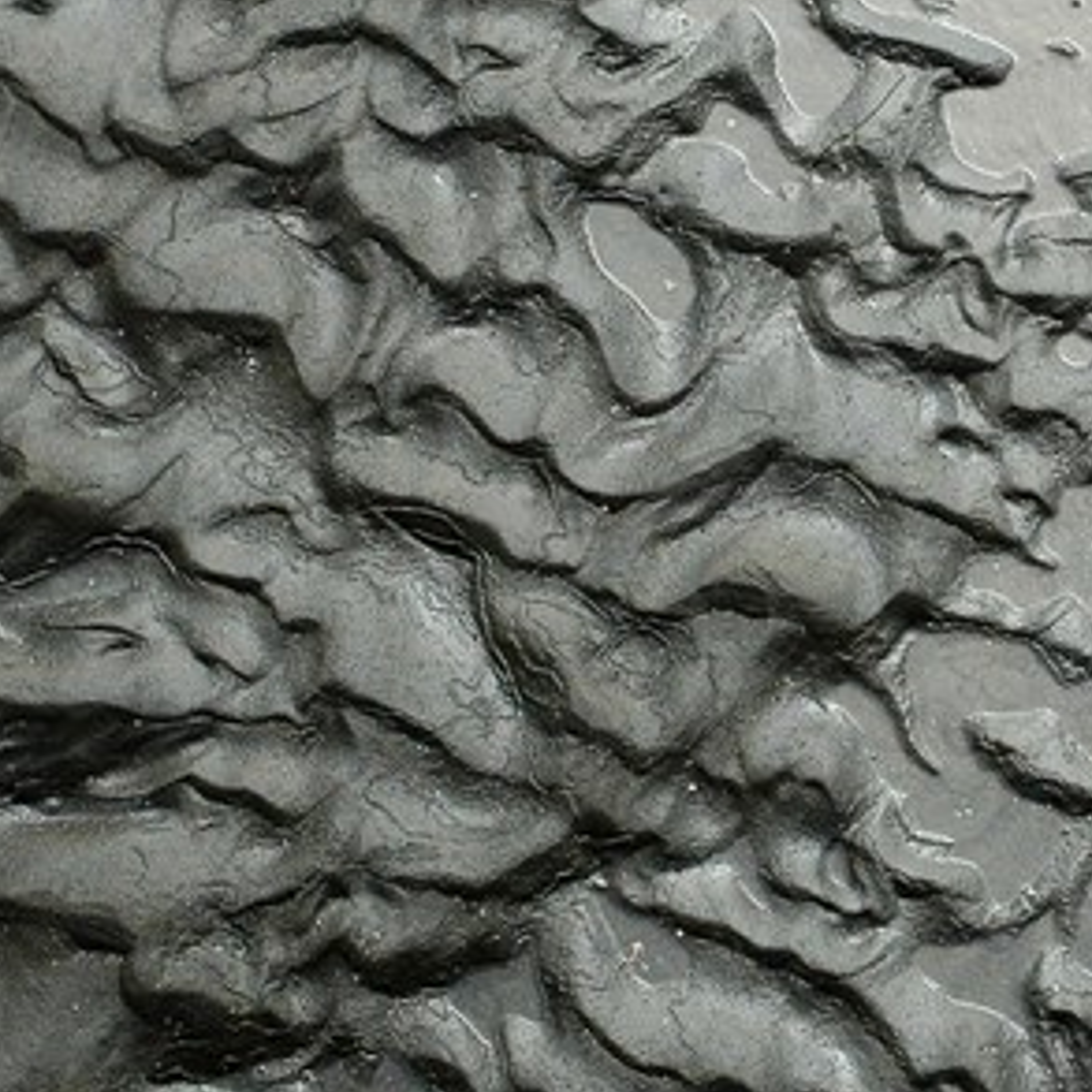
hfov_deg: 12.5
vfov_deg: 12.5
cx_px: 924
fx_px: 4961
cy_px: 119
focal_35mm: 139
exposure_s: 1/200
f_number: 14
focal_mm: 40
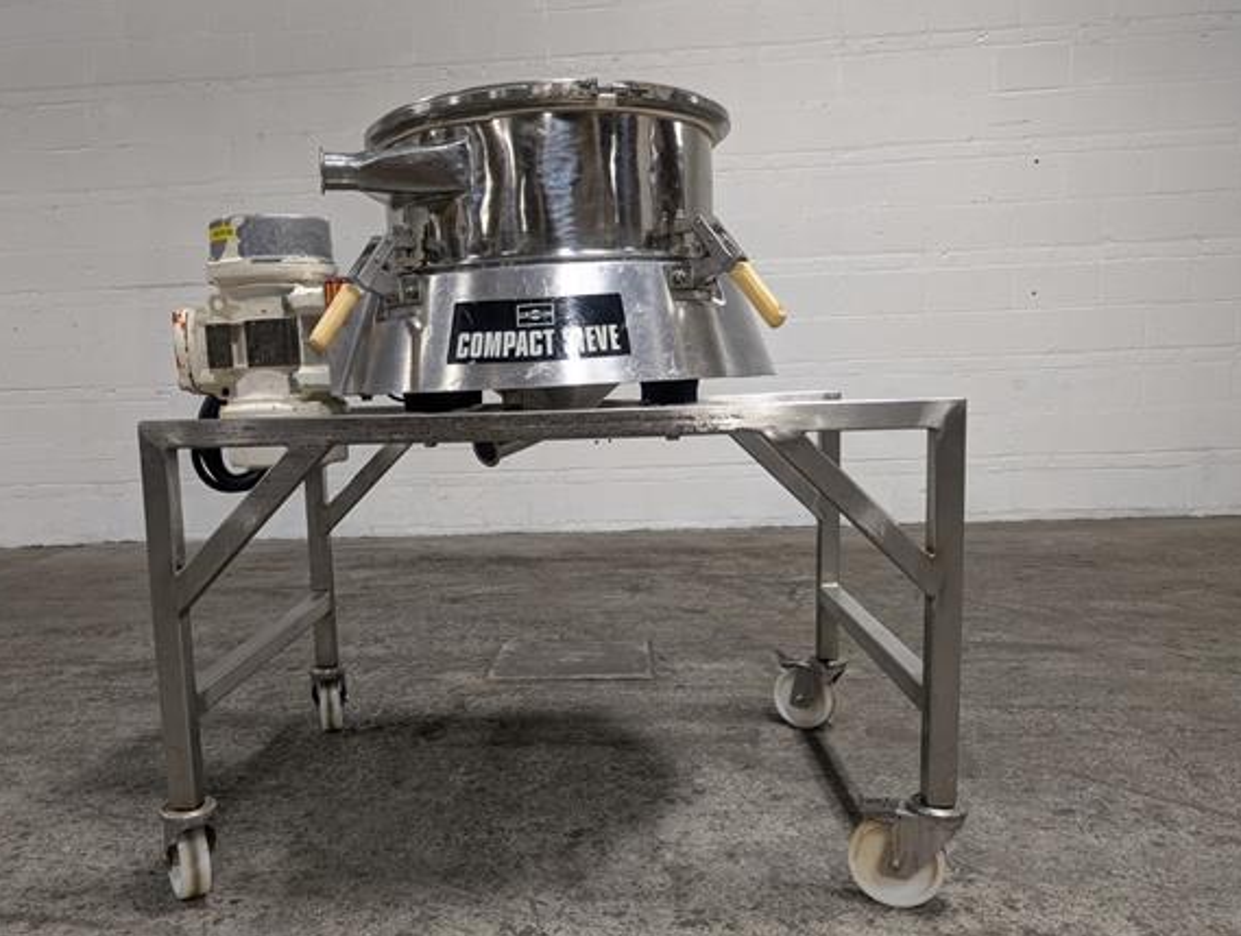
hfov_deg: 63.2
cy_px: 524
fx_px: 1006
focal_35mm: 28
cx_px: 561
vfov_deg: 49.8
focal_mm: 6.9
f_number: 1.68
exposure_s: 1/40
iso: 141
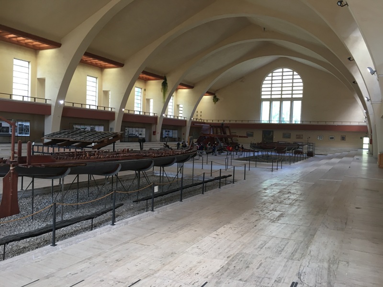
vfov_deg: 48.2
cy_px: 144
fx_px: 321
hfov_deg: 61.7
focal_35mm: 29
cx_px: 192
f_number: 2.2
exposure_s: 1/33
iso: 32
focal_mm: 4.15
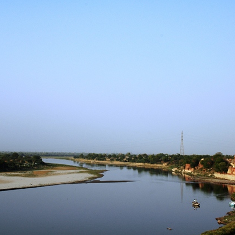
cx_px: 86
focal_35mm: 68
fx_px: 520
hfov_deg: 25.4
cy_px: 117
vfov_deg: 25.5
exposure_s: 1/320
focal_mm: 35
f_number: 10
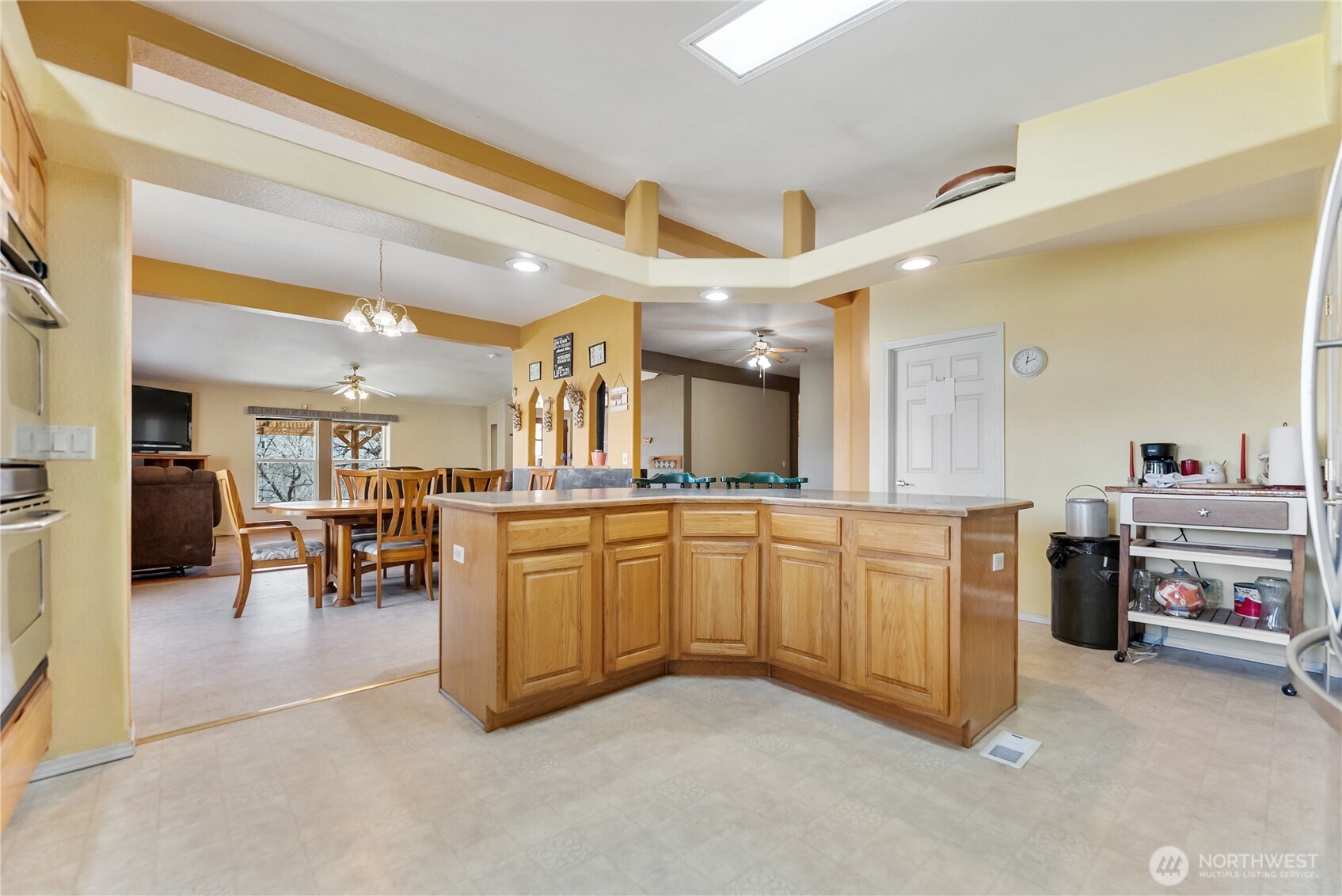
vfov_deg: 81.3
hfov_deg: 104.2
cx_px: 671
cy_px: 448
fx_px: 522
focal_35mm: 14
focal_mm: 14
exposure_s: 1/50
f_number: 2.8
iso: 400
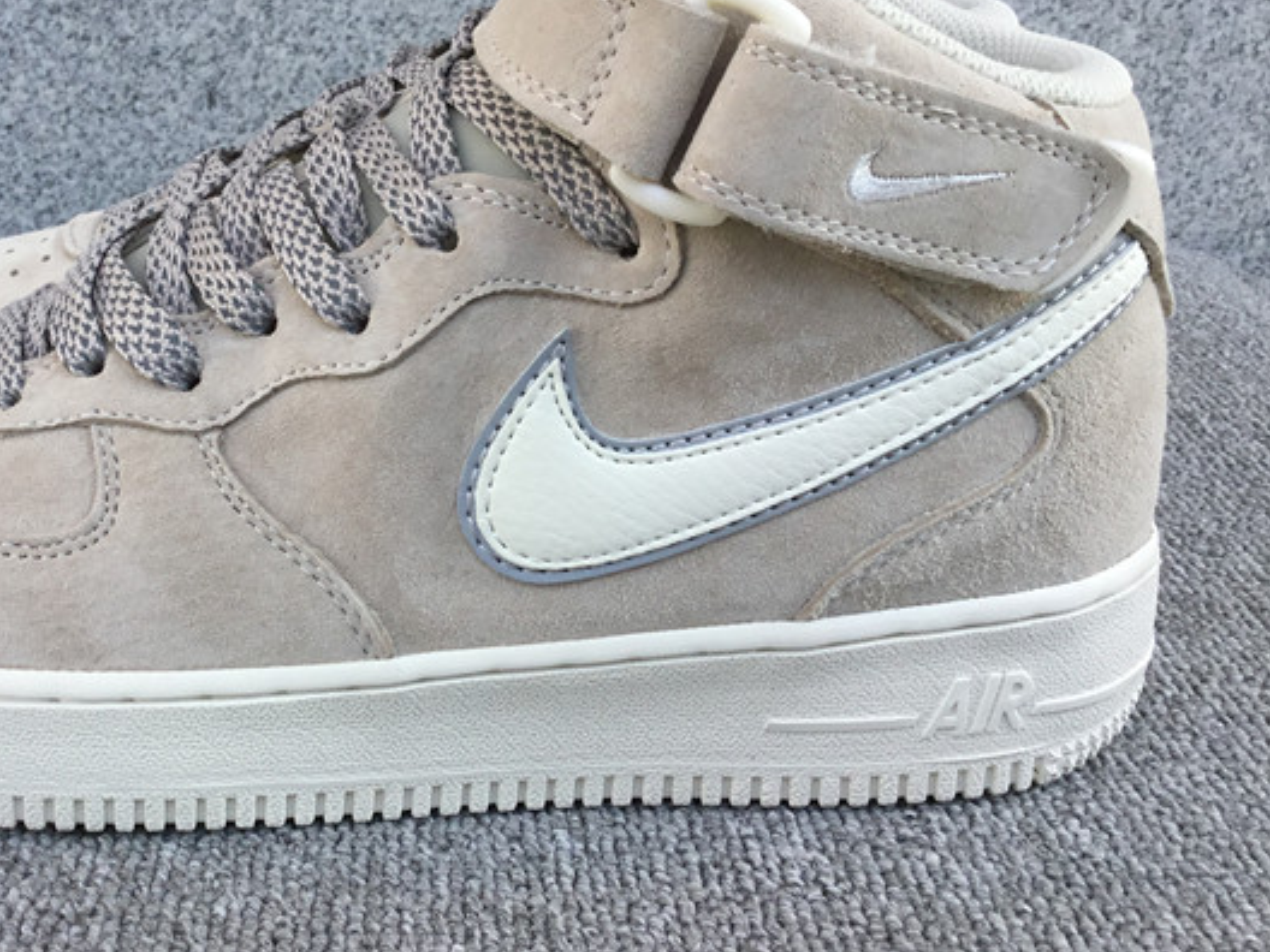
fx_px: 1724
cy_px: 428
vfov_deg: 30.9
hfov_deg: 39.7
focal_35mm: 47
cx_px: 380
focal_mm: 3.3
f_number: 2.4
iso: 25
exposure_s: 1/234
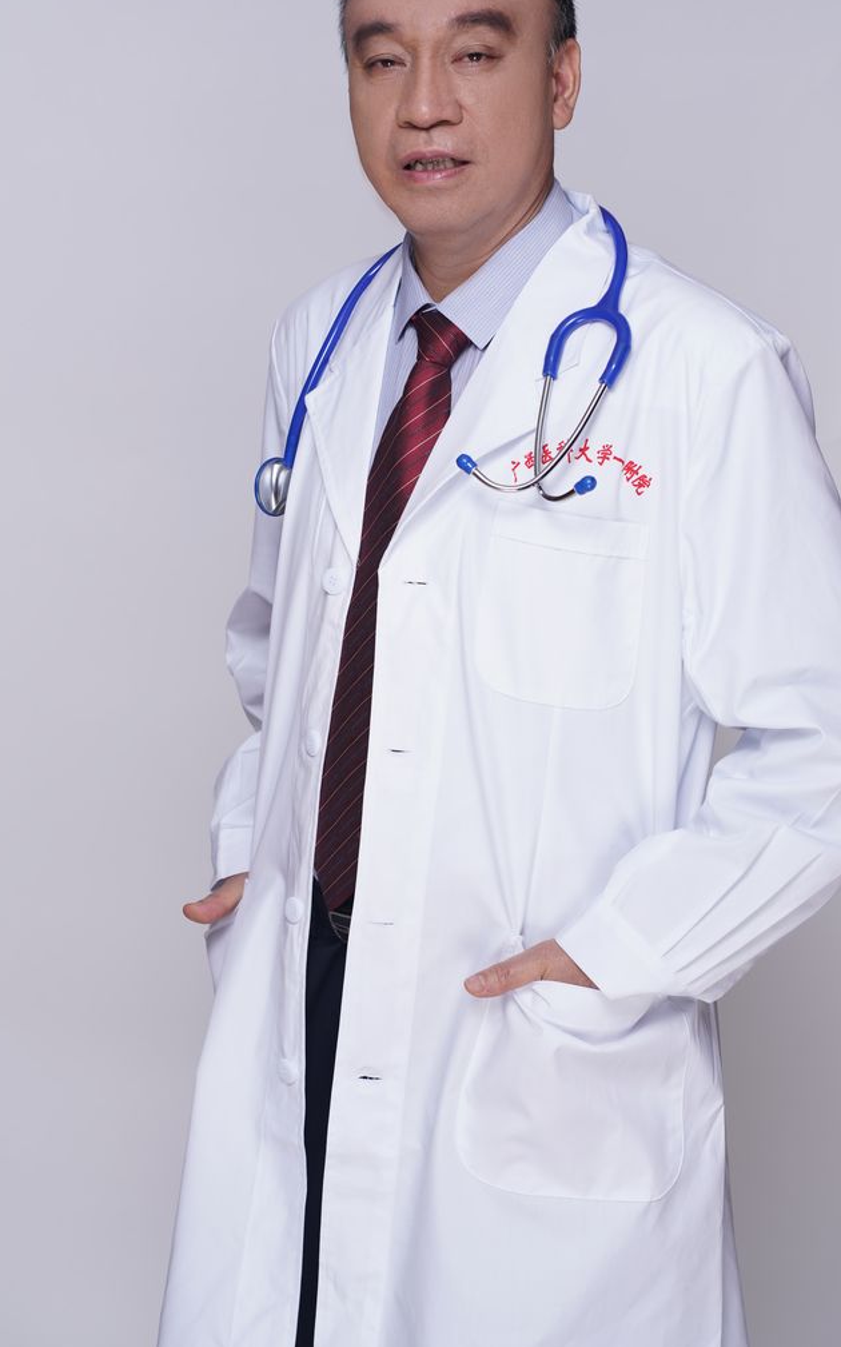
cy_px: 639
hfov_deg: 12.7
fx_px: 3780
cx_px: 458
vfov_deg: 20.2
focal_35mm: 103
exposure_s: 1/160
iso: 100
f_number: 5.6
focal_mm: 85
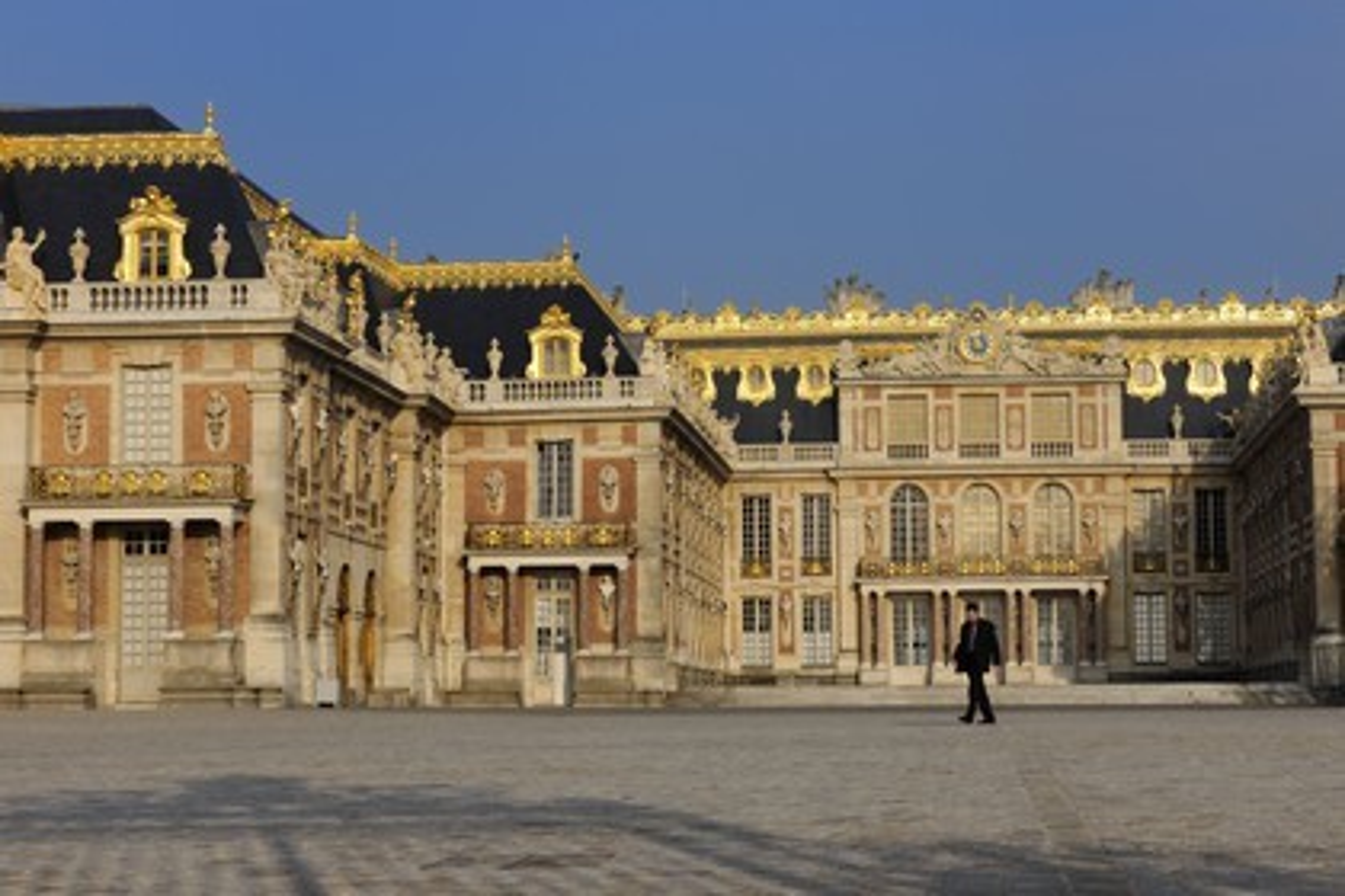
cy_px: 448
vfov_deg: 17.1
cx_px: 672
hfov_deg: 25.4
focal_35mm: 80
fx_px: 2989
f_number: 14
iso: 200
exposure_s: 1/160
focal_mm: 80
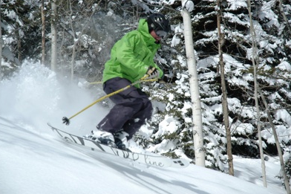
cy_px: 96
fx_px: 865
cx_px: 143
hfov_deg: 19.1
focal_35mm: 107
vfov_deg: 12.8
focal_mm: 70
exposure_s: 1/2000
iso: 200
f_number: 4.5
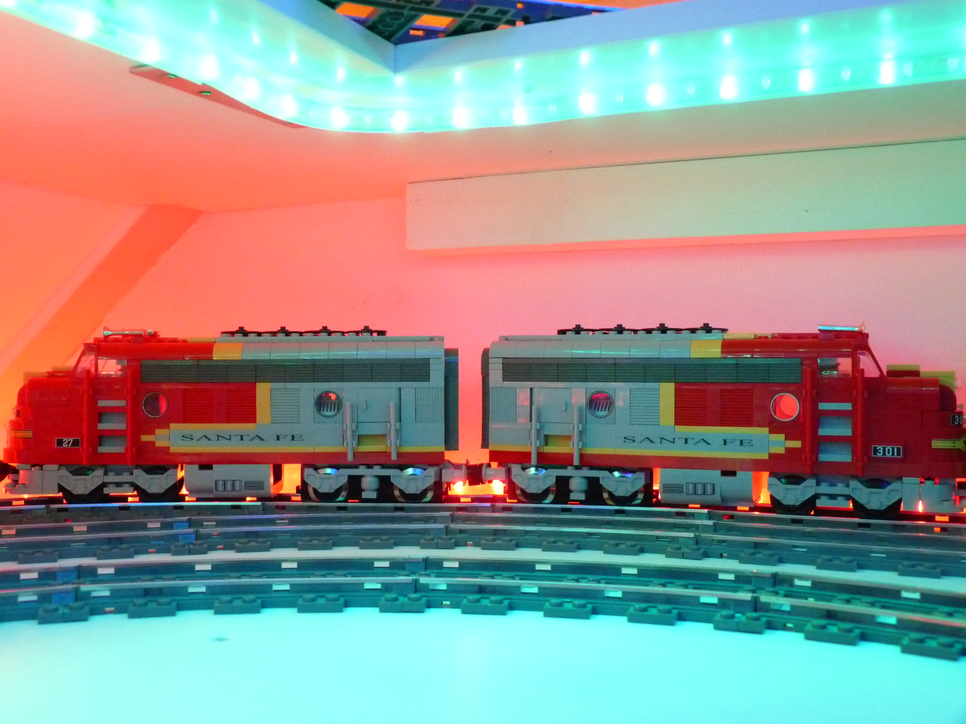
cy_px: 362
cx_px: 483
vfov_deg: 38.7
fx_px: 1033
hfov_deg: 50.1
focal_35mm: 37
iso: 800
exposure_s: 1/40
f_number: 3
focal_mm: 6.5
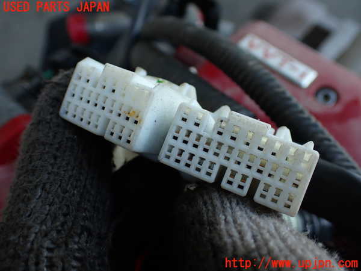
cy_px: 136
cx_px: 180
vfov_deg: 44.2
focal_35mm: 32
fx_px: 334
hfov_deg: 56.8
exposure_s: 1/125
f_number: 2.4
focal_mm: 5.79
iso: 100
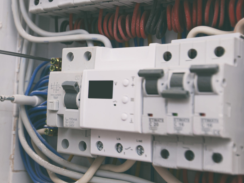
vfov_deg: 13.1
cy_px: 108
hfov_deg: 17.4
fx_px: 796
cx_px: 73
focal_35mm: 113
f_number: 2.8
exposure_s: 1/250
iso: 800
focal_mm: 75
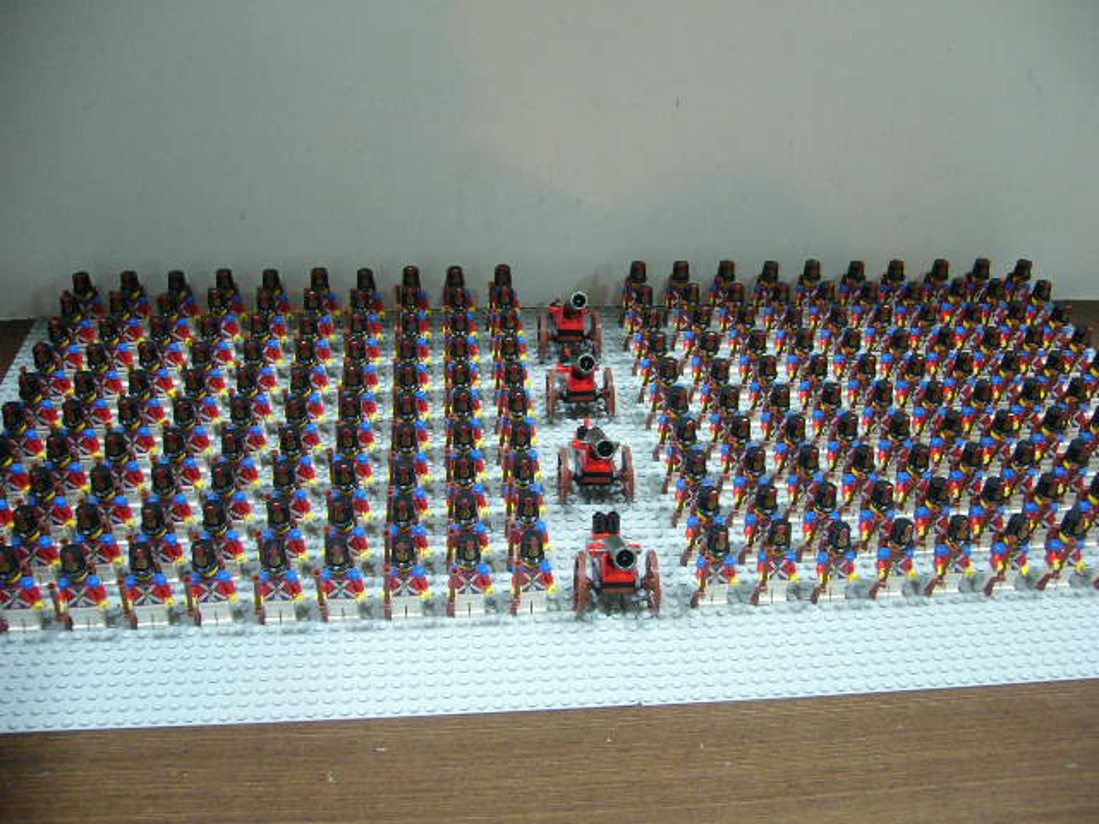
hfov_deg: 52.6
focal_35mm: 35
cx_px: 550
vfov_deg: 40.7
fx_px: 1111
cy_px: 412
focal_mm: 5.8
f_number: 2.8
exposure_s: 1/10
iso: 200
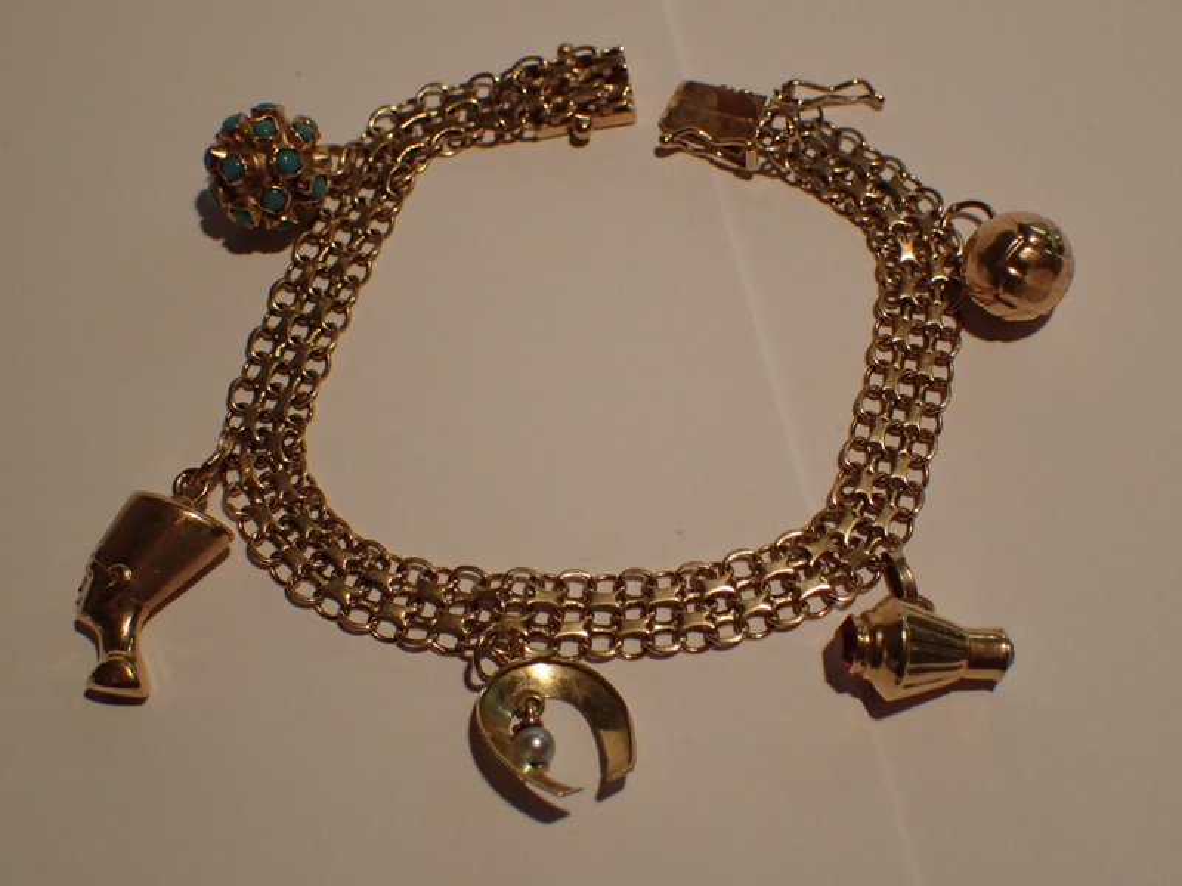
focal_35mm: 57
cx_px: 591
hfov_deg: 33.8
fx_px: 1946
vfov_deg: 25.7
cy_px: 443
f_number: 3.5
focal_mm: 10.29
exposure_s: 1/200
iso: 500
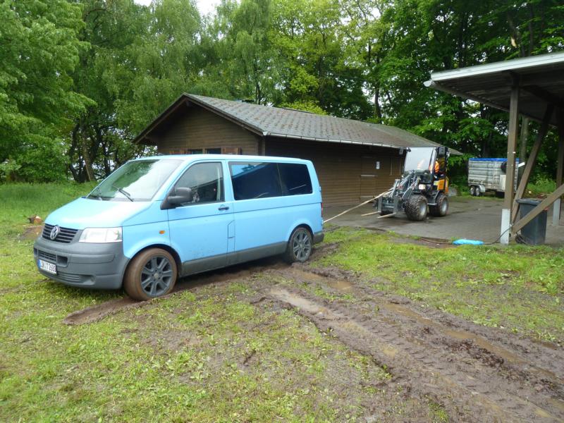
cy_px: 212
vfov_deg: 54.9
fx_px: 407
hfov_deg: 69.4
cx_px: 282
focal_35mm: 25
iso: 100
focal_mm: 4.1
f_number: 3.3
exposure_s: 1/160
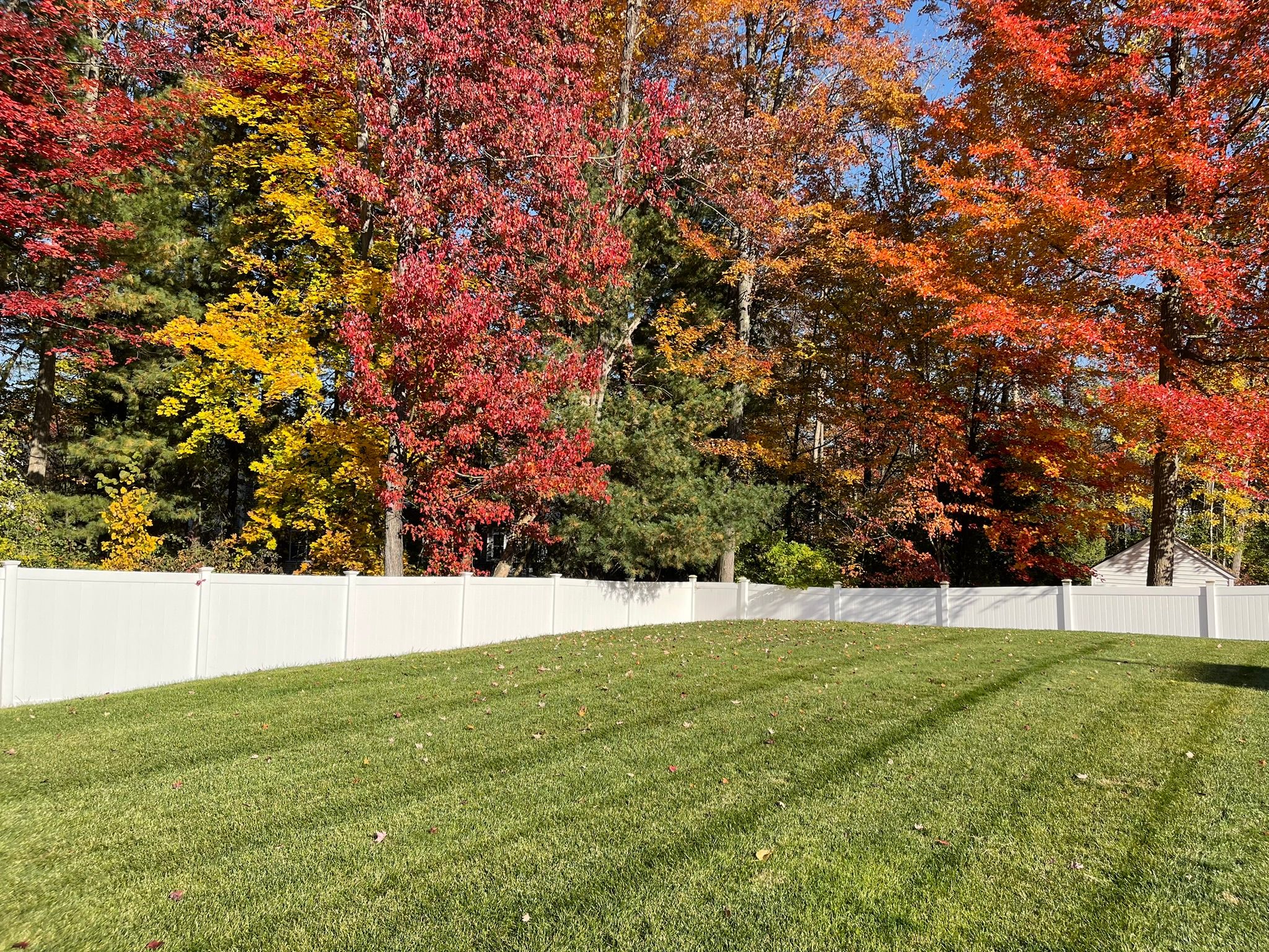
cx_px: 634
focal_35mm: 25
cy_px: 476
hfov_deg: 69.4
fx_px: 916
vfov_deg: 54.9
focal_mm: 5.1
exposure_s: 1/1821
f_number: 1.6
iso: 32
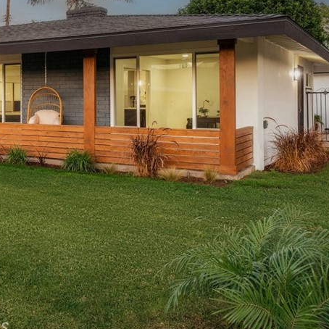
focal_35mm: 46
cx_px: 1
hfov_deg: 33.7
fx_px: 495
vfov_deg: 36.1
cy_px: 92
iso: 640
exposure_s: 1/40
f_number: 5
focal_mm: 24
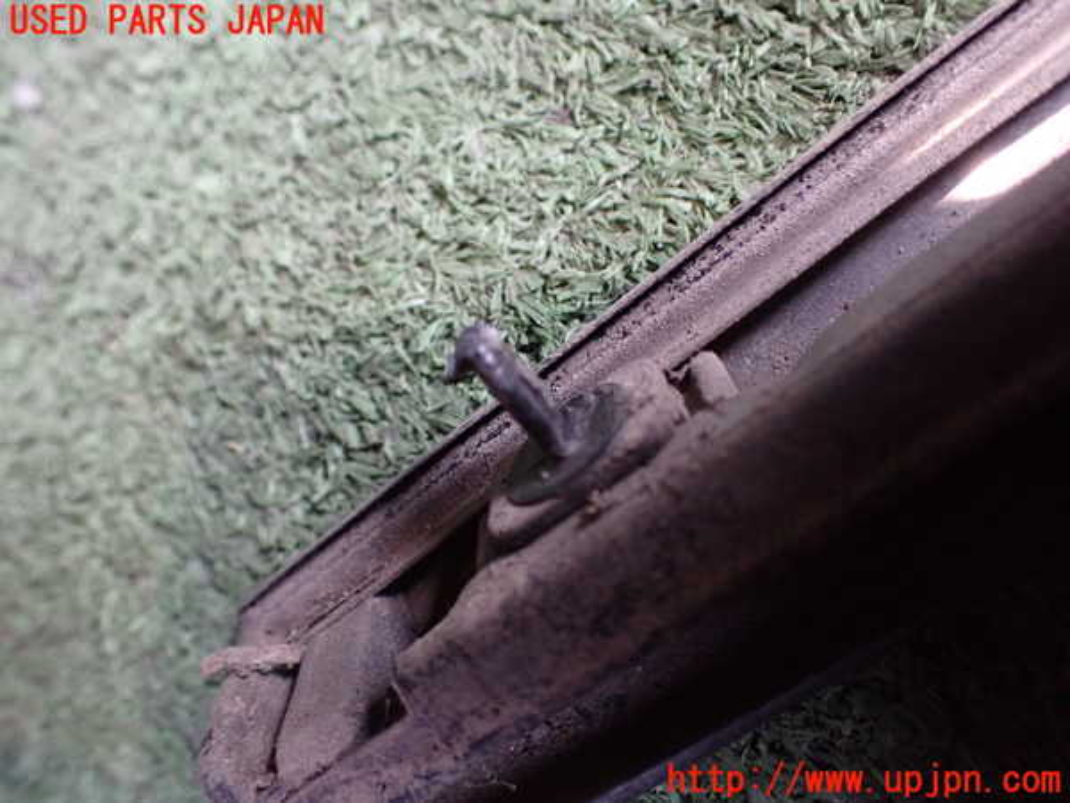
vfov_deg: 46.8
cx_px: 535
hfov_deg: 60.0
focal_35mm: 30
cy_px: 402
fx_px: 927
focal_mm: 5.4
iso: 800
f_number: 2.3
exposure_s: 1/100
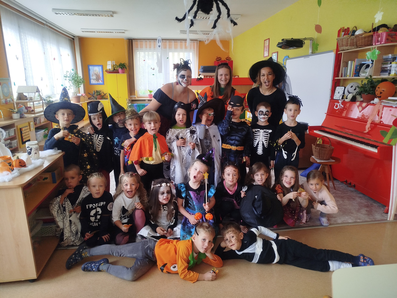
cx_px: 198
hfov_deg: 71.6
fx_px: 275
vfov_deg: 56.8
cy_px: 149
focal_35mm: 24
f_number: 1.7
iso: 125
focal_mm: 5.31
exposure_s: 1/33
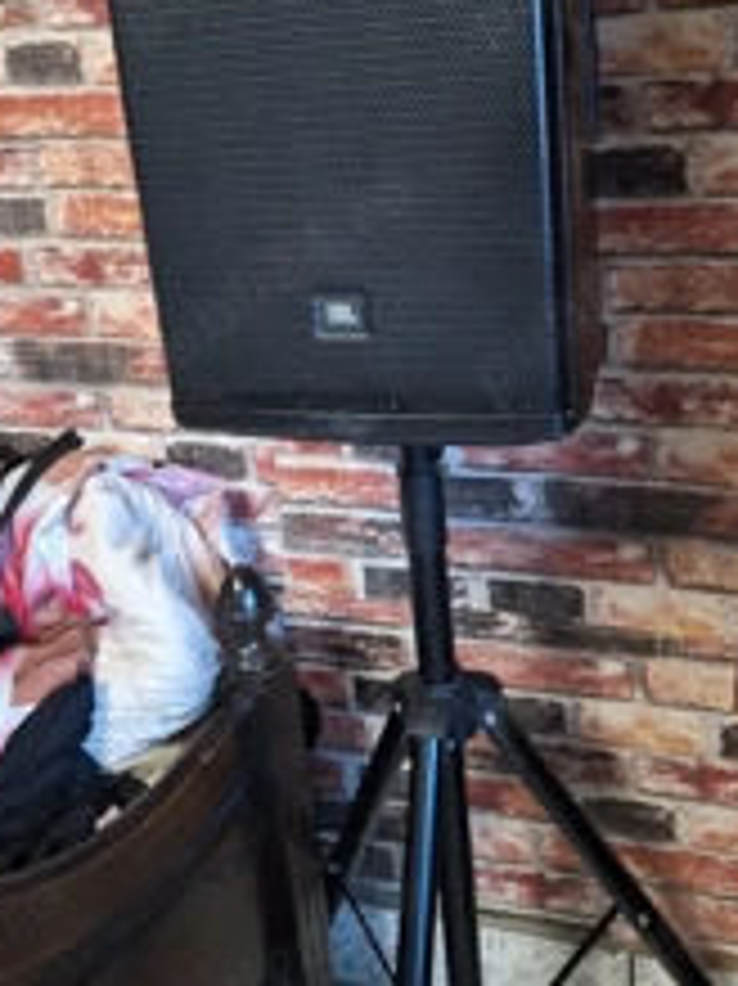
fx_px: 1195
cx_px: 356
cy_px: 338
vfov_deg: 44.2
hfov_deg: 34.3
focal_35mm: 42
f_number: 1.8
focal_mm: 5.54
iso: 320
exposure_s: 1/25
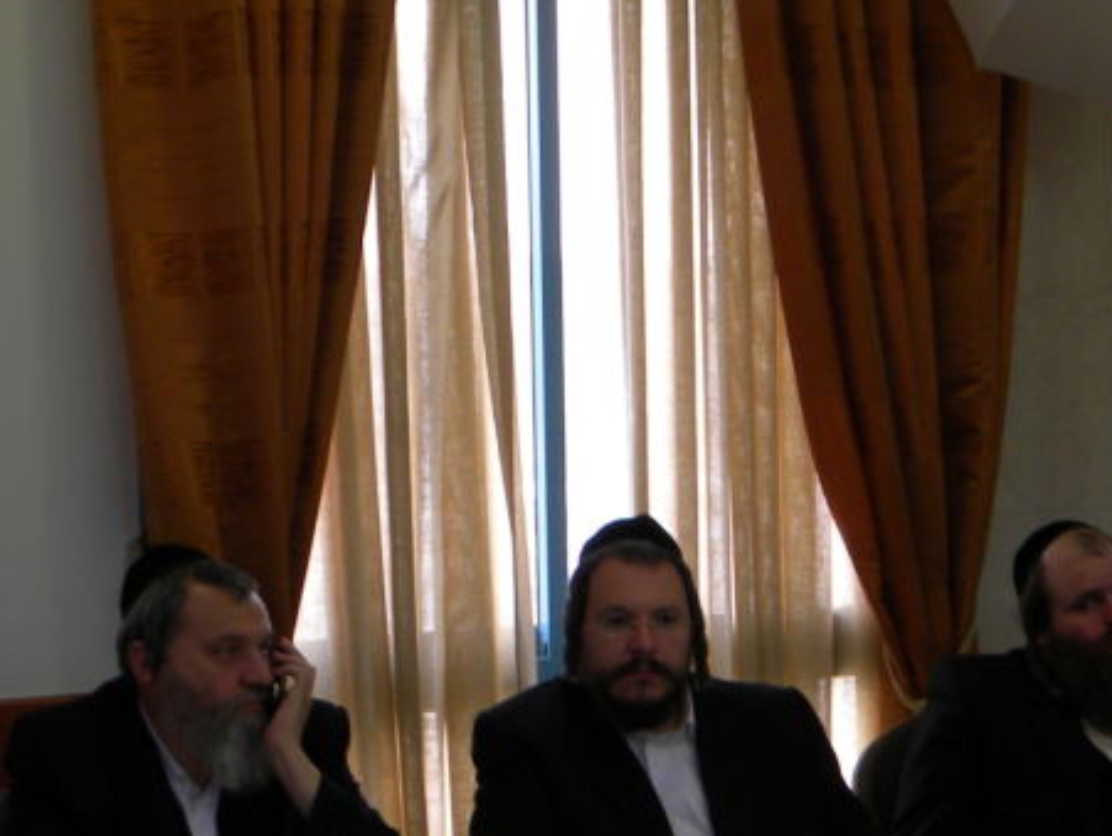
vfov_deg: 15.7
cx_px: 666
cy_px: 811
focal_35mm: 93
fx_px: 2990
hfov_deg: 21.0
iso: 80
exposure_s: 1/24
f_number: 3.8
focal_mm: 7.3
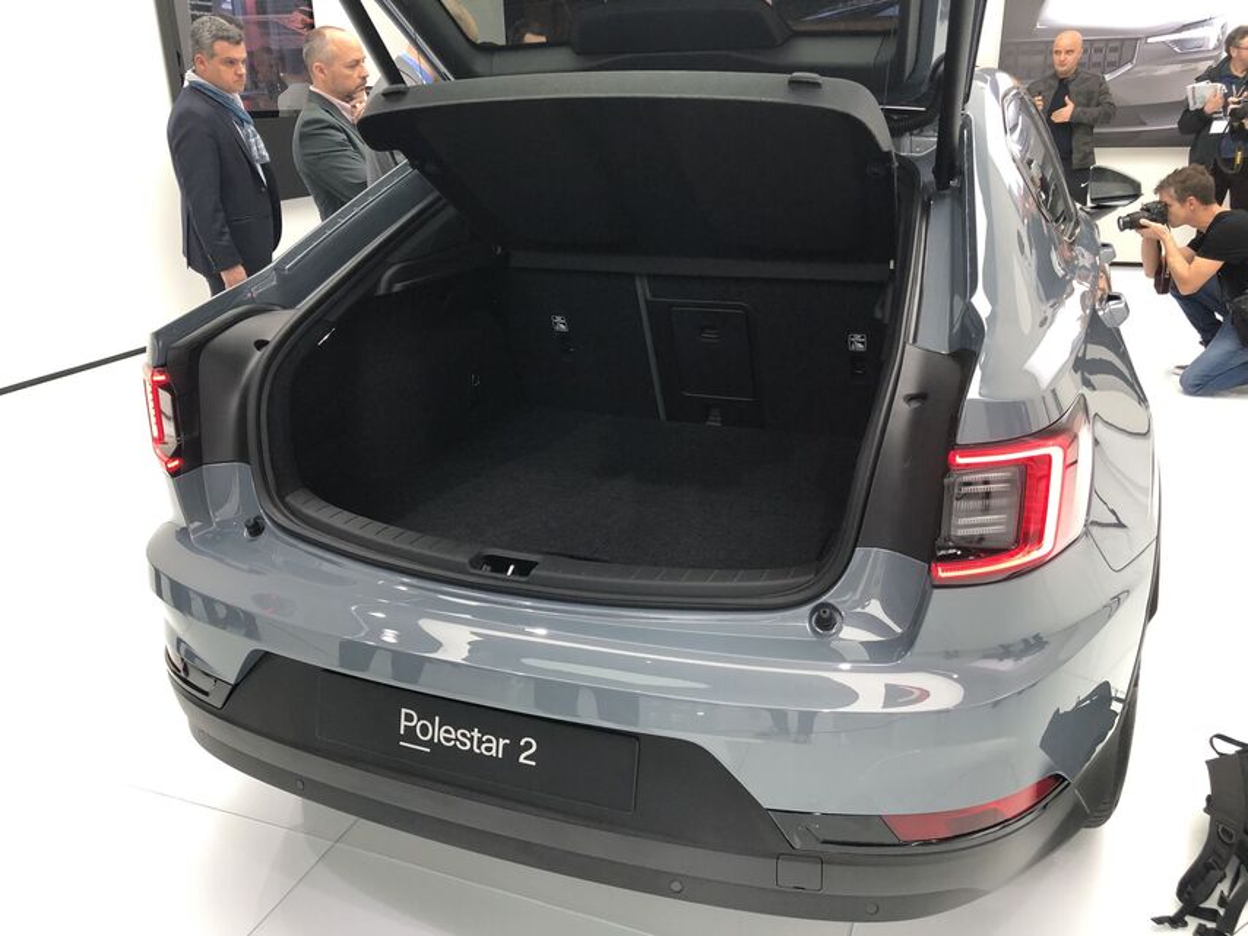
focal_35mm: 28
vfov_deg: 49.8
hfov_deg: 63.4
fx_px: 1010
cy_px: 468
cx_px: 624
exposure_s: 1/34
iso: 25
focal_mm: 3.99
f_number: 1.8
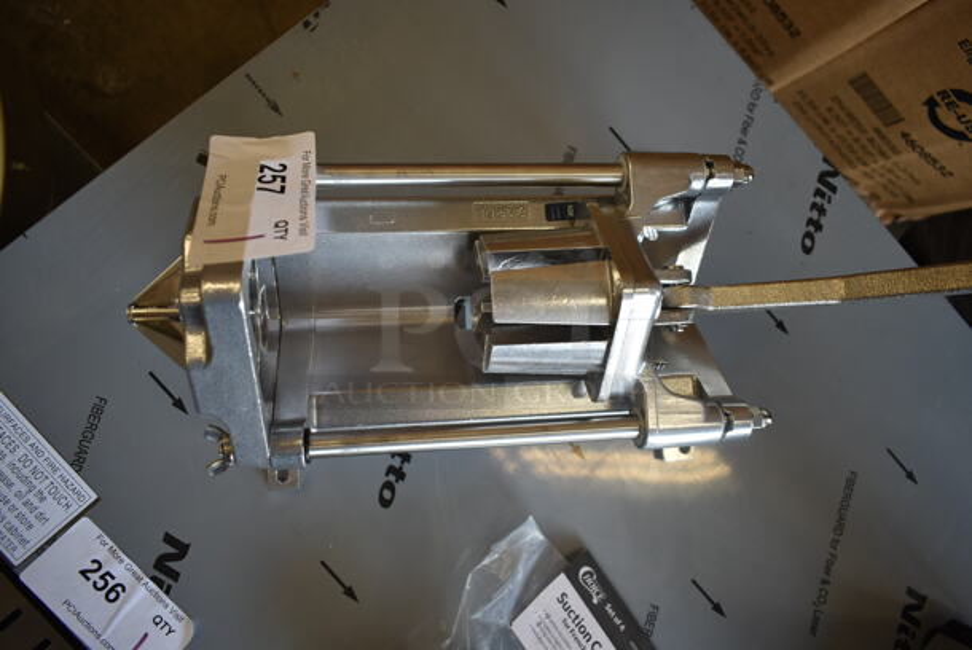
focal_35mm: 27
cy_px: 325
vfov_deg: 48.0
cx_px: 486
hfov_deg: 67.3
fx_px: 730
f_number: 3.5
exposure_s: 1/125
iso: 280
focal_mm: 18
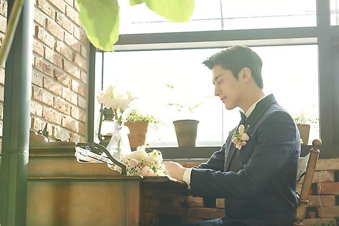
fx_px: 801
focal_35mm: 85
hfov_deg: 23.9
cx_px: 170
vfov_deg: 16.1
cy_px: 113
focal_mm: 85
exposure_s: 1/125
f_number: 4
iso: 250
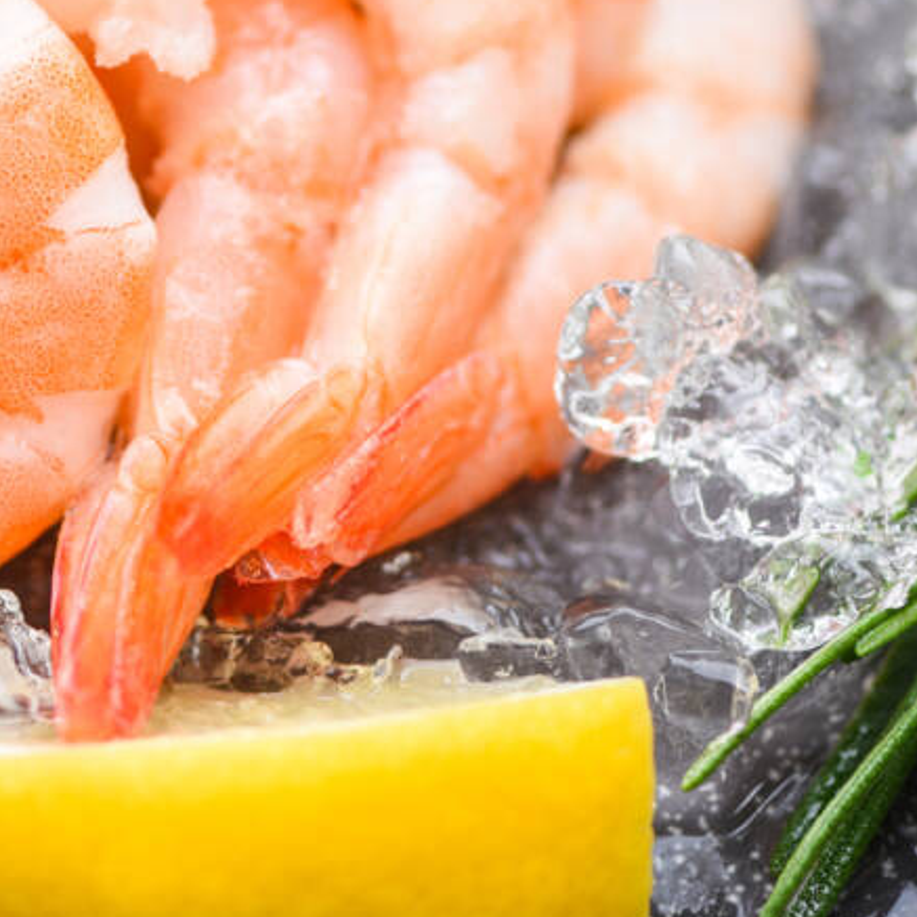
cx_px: 84
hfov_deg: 7.3
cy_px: 186
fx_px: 7163
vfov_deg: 7.3
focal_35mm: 239
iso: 125
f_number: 4.5
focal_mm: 105
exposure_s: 1/200
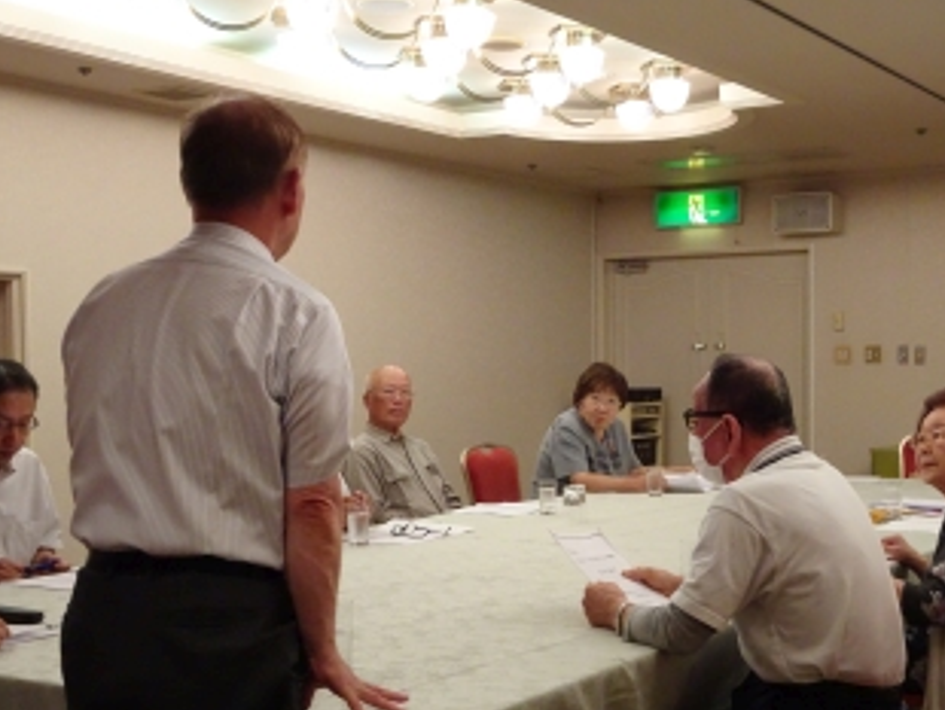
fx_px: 1339
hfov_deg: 38.6
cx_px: 591
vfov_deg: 29.7
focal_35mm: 49
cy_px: 417
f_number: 4
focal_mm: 6.56
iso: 800
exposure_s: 1/30
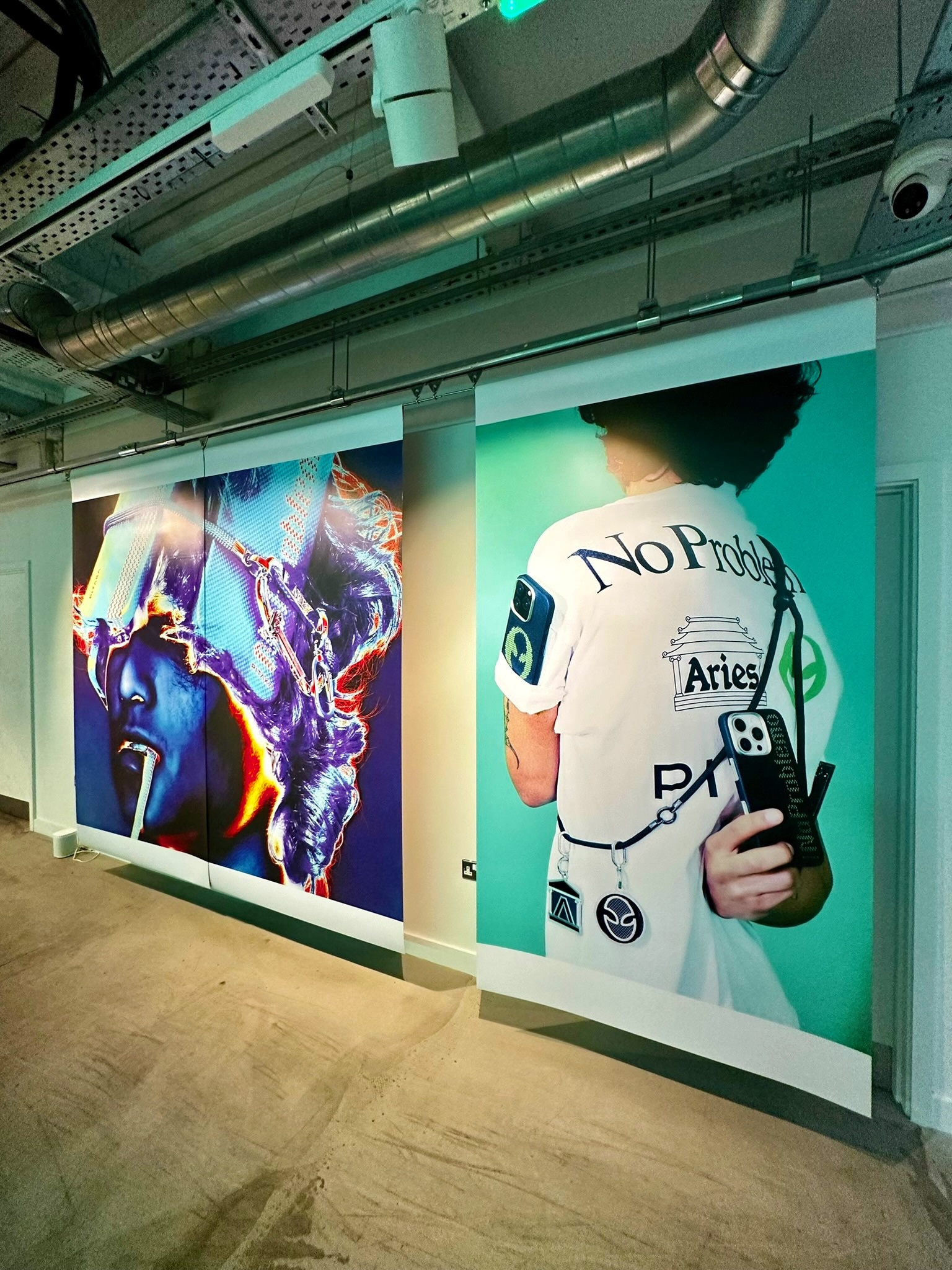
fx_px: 513
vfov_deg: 102.1
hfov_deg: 85.7
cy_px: 635
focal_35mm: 14
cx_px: 476
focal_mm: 2.22
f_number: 2.2
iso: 320
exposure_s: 1/100
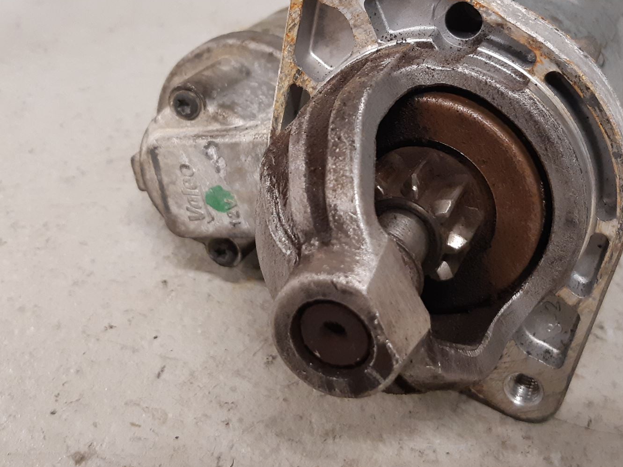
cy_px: 174
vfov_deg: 35.7
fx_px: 720
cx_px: 367
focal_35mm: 40
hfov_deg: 46.6
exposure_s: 1/50
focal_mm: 3.93
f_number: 1.7
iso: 250
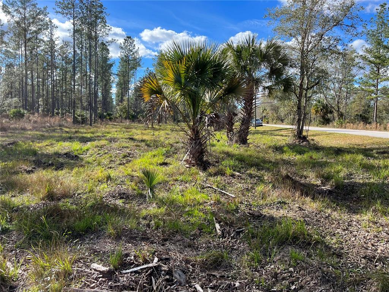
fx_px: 292
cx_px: 194
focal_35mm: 26
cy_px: 146
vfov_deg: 53.1
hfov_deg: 67.3
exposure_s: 1/1751
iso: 50
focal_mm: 5.7
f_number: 1.5
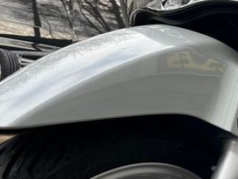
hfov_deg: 28.5
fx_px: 420
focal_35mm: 61
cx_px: 268
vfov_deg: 23.8
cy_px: 137
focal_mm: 5.1
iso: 50
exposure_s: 1/122
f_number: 1.6
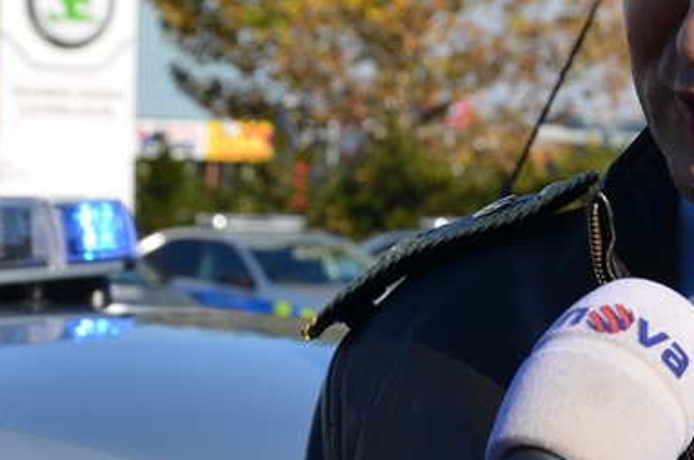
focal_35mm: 201
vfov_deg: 6.8
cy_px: 135
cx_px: 601
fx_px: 3867
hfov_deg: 10.2
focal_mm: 50
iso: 100
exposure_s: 1/320
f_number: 8
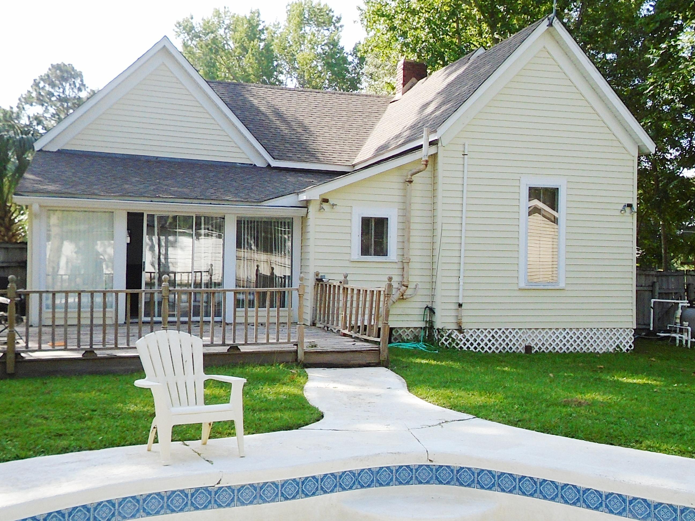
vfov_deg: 34.3
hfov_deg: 44.8
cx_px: 348
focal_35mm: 42
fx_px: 843
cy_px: 260
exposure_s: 1/1000
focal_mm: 7.4
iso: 400
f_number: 4.1
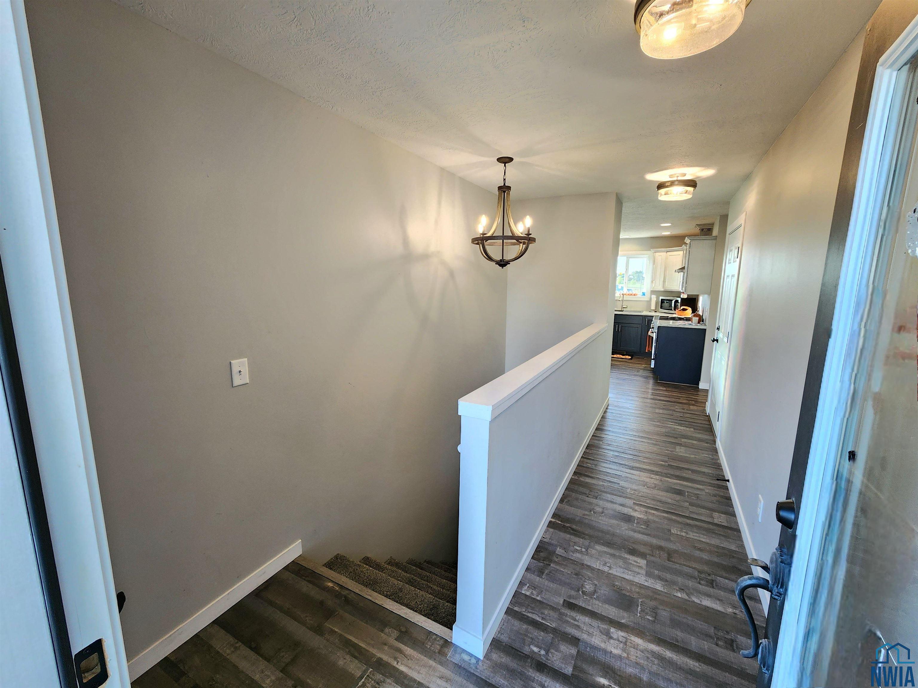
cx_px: 459
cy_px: 344
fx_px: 345
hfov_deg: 106.2
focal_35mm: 13
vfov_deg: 89.9
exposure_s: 1/60.2
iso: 100
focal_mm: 2.2
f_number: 2.2
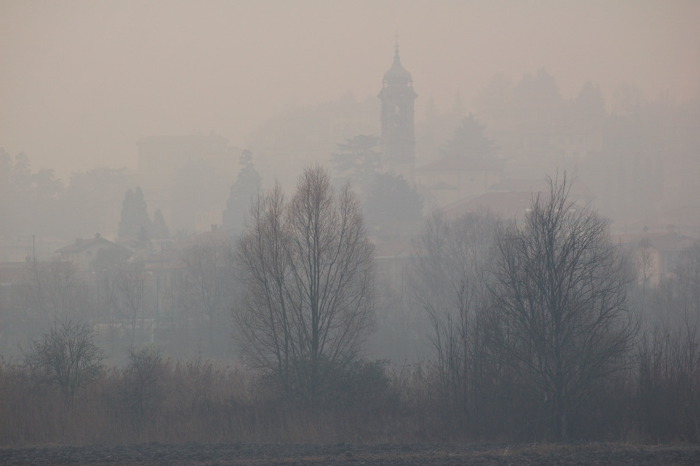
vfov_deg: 4.7
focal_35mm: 292
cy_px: 233
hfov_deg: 7.0
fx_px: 5683
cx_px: 350
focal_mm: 195
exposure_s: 1/400
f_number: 5.3
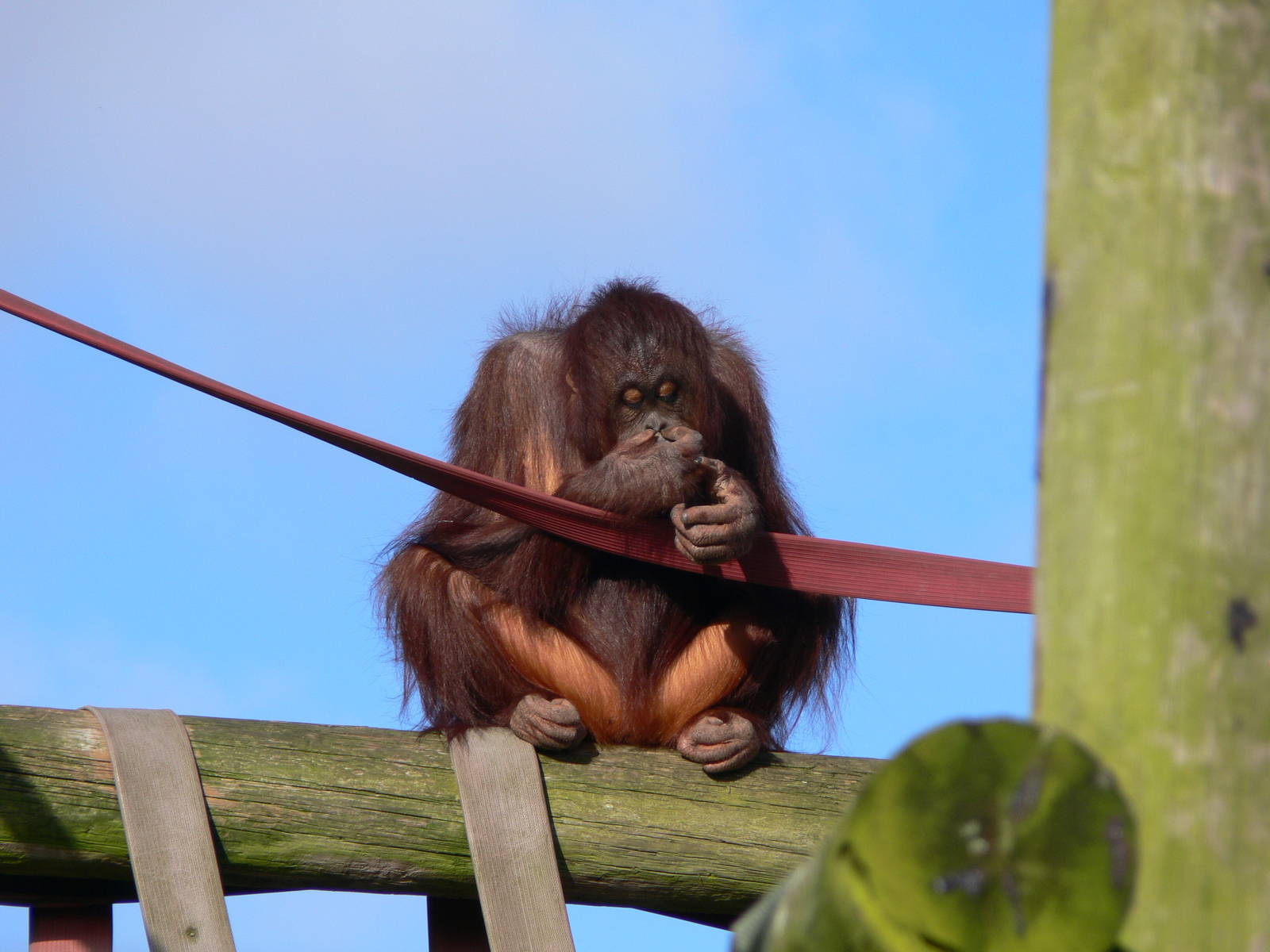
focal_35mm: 420
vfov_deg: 3.5
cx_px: 635
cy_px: 476
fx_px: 15409
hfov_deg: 4.7
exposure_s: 1/400
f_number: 5.6
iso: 80
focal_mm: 88.8
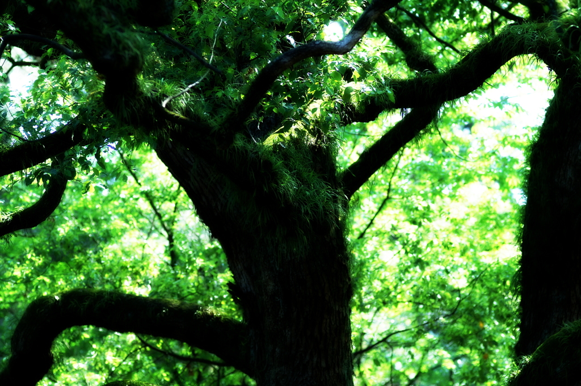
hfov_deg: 13.7
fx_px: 2418
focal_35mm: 150
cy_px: 193
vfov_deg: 9.1
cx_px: 290
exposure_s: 1/125
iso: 125
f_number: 4
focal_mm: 100
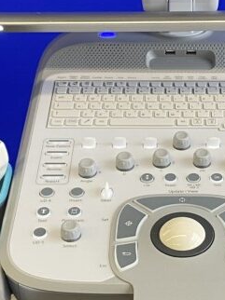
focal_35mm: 97
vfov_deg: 20.2
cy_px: 159
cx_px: 195
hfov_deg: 15.1
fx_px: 842
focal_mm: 4.25
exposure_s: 1/50
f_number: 1.8
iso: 64
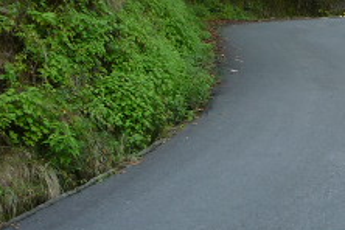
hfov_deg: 21.6
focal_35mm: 90
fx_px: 862
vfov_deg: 15.1
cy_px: 50
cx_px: 370
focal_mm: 5.3
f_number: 3.4
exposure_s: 1/160
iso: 100
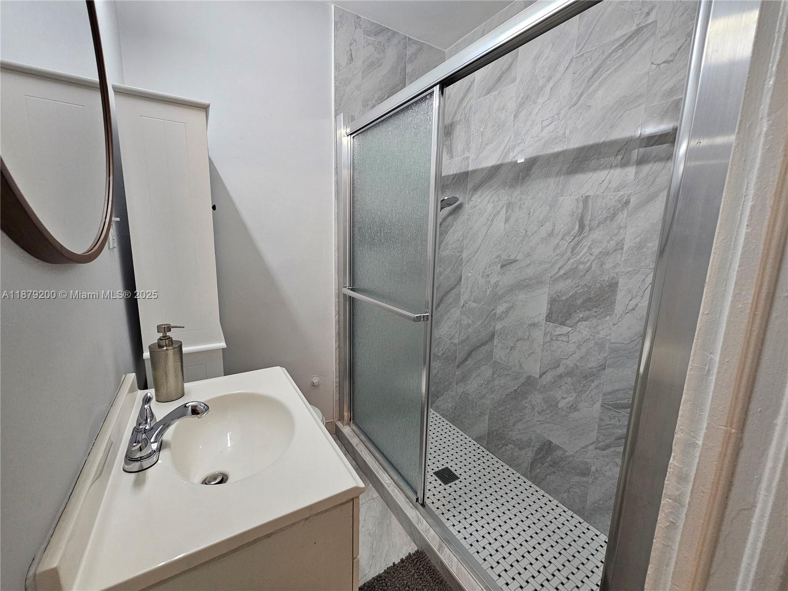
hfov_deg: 106.2
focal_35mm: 13
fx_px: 296
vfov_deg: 89.9
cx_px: 394
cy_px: 296
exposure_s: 1/60
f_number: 2.2
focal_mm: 2.2
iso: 200
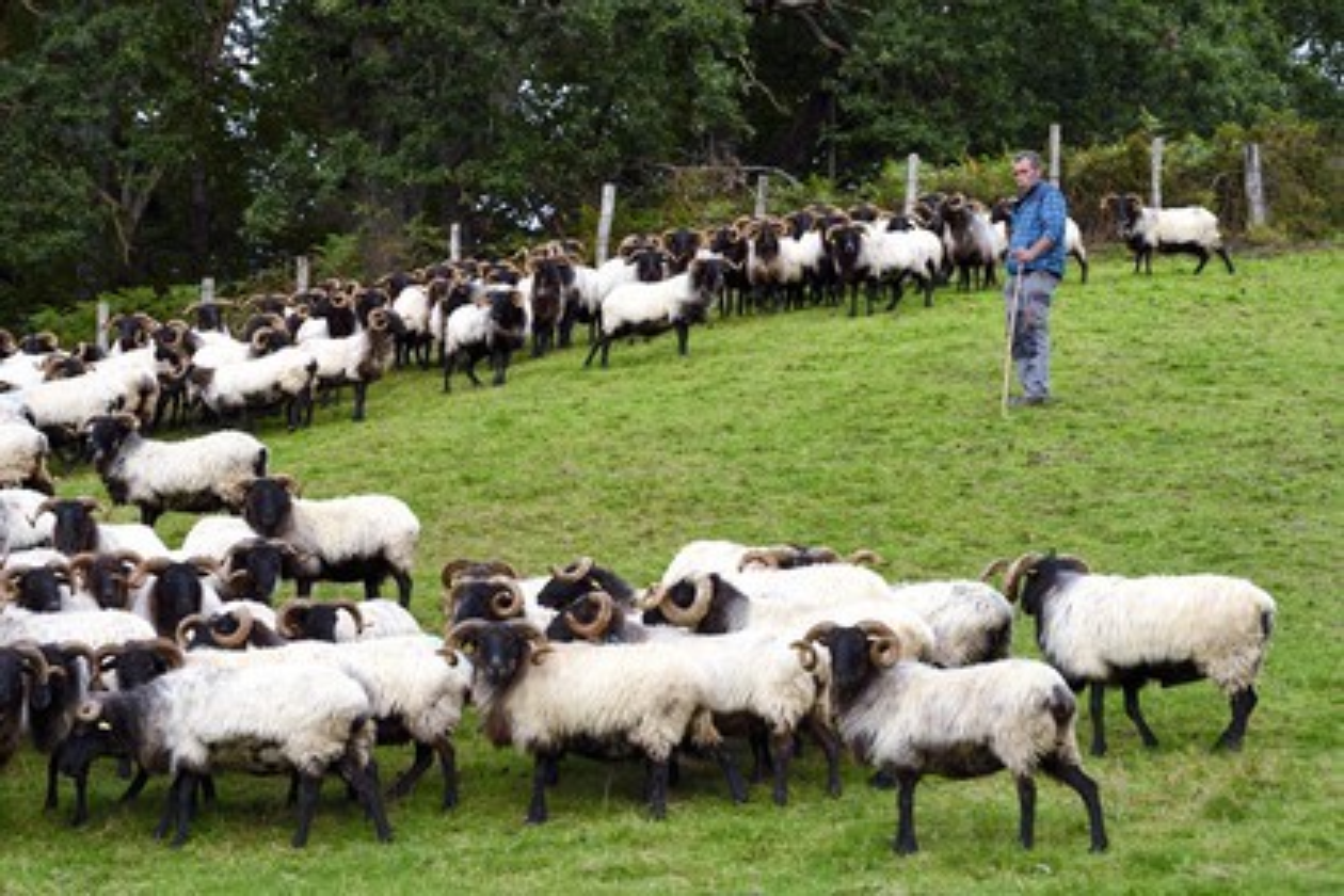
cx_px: 672
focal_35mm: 110
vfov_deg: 12.5
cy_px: 448
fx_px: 4106
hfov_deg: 18.6
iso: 400
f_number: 6.3
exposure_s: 1/320
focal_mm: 110
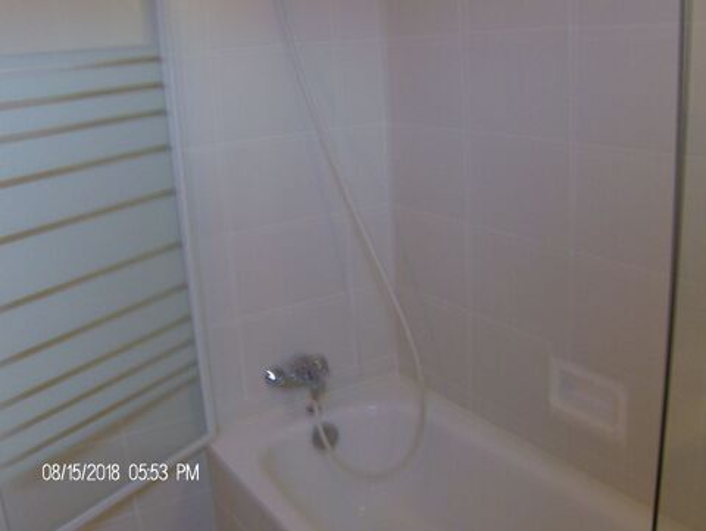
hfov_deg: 51.3
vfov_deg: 39.7
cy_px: 266
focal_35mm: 36
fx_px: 735
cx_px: 353
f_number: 4.7
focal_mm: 6
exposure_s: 1/10.2
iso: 100
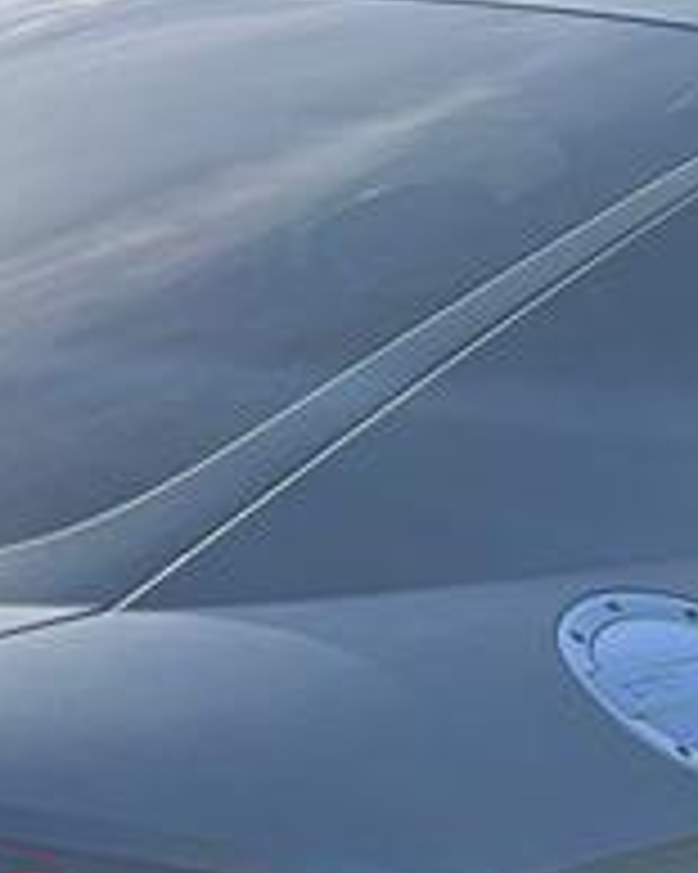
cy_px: 1130
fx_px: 4523
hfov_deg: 8.8
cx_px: 594
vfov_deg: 10.8
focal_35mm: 175
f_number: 1.8
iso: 25
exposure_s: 1/1311
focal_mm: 3
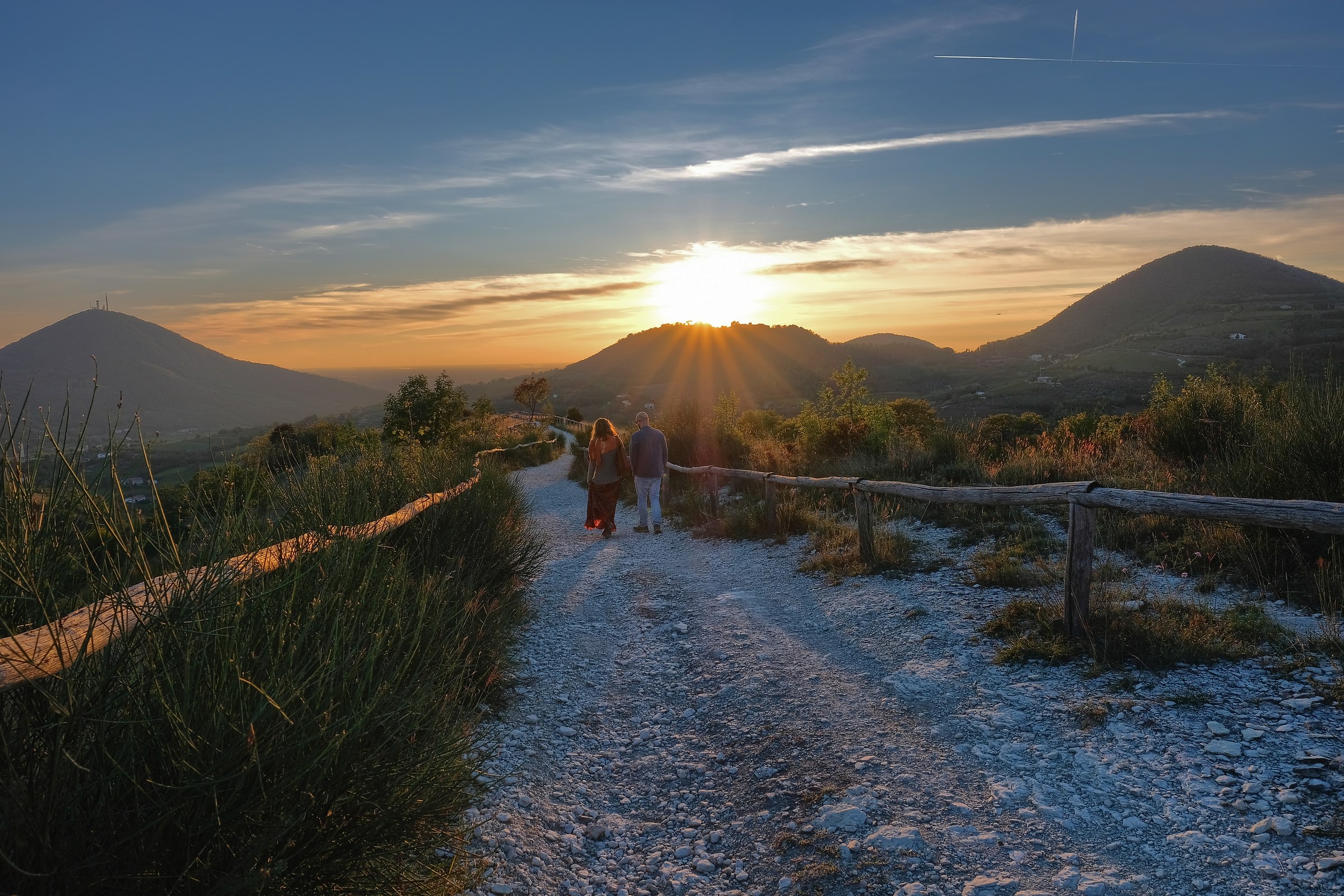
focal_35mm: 24
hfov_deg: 73.7
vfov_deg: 53.1
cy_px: 448
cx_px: 672
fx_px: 896
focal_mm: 16
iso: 200
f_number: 8
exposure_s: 1/170
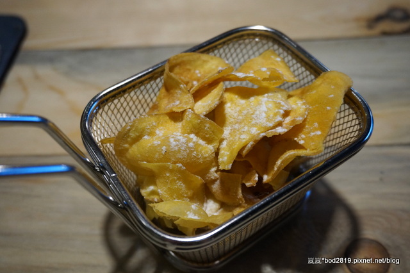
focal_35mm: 40
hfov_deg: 47.9
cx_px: 205
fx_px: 461
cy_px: 136
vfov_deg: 33.0
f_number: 4.5
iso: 800
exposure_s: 1/60
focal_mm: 27
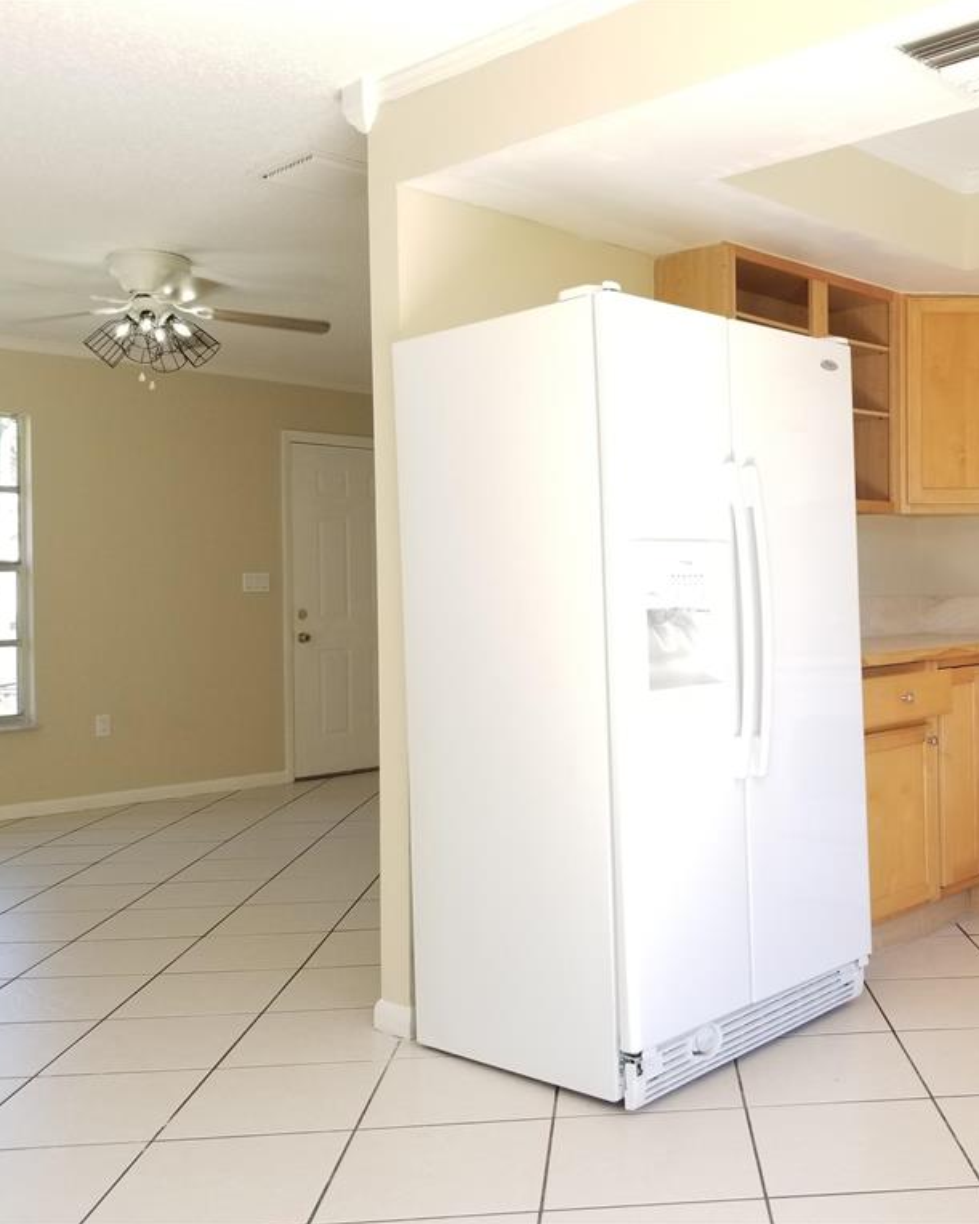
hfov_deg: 41.8
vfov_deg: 52.9
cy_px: 612
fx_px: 1232
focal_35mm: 34
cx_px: 756
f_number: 1.7
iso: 50
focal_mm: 4.25
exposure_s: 1/125
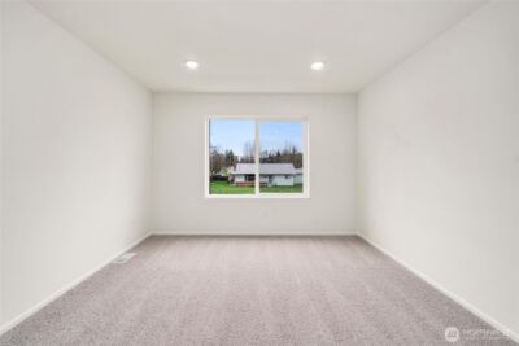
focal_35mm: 13
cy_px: 173
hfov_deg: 108.3
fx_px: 187
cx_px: 260
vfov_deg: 85.5
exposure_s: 1/100
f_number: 7.1
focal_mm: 13
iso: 80
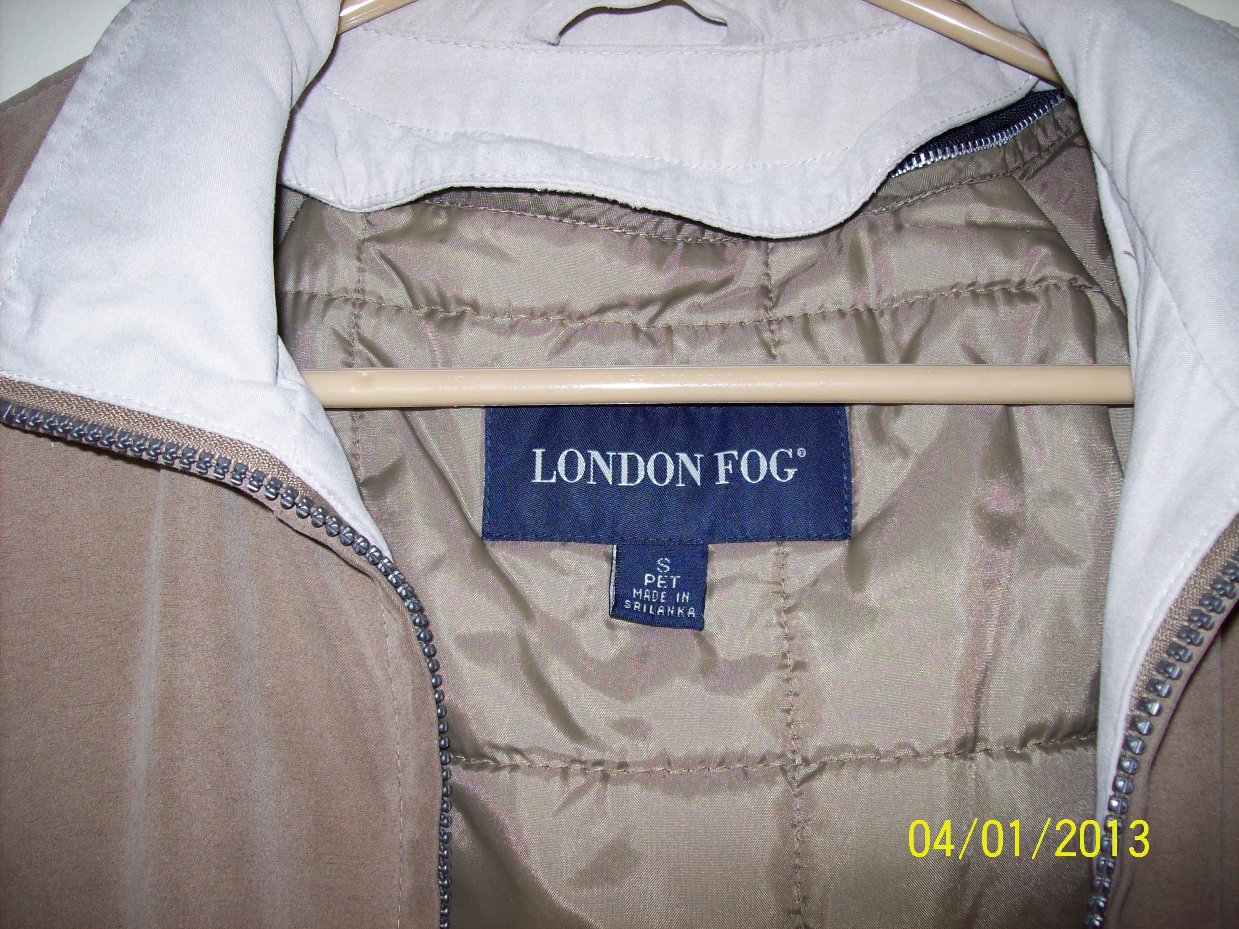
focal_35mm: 36
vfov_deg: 39.6
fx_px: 1288
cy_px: 464
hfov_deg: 51.4
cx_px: 620
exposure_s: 1/64
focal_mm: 6
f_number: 2.7
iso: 80
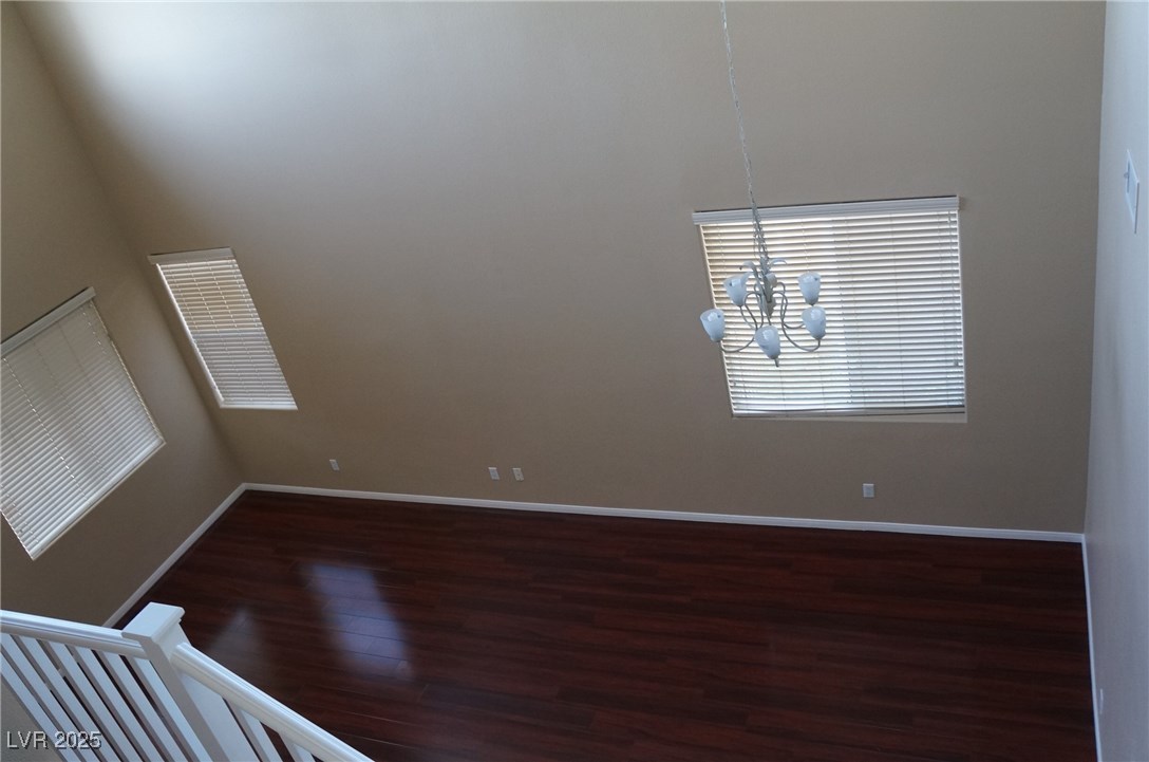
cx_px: 574
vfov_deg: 43.4
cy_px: 381
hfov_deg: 62.0
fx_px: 956
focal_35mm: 30
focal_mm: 20
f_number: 4
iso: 1000
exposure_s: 1/60
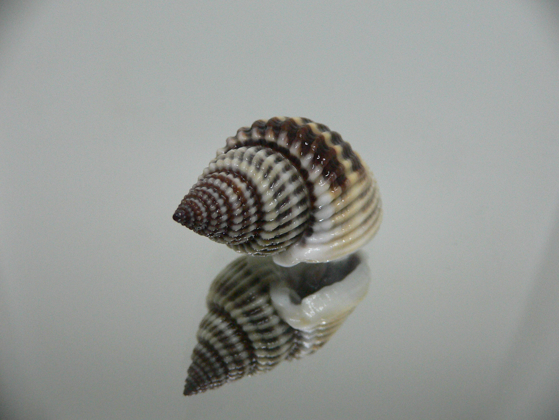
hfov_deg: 52.6
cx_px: 280
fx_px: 565
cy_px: 210
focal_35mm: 35
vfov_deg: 40.7
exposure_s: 1/60
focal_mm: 4.6
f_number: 2.8
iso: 200
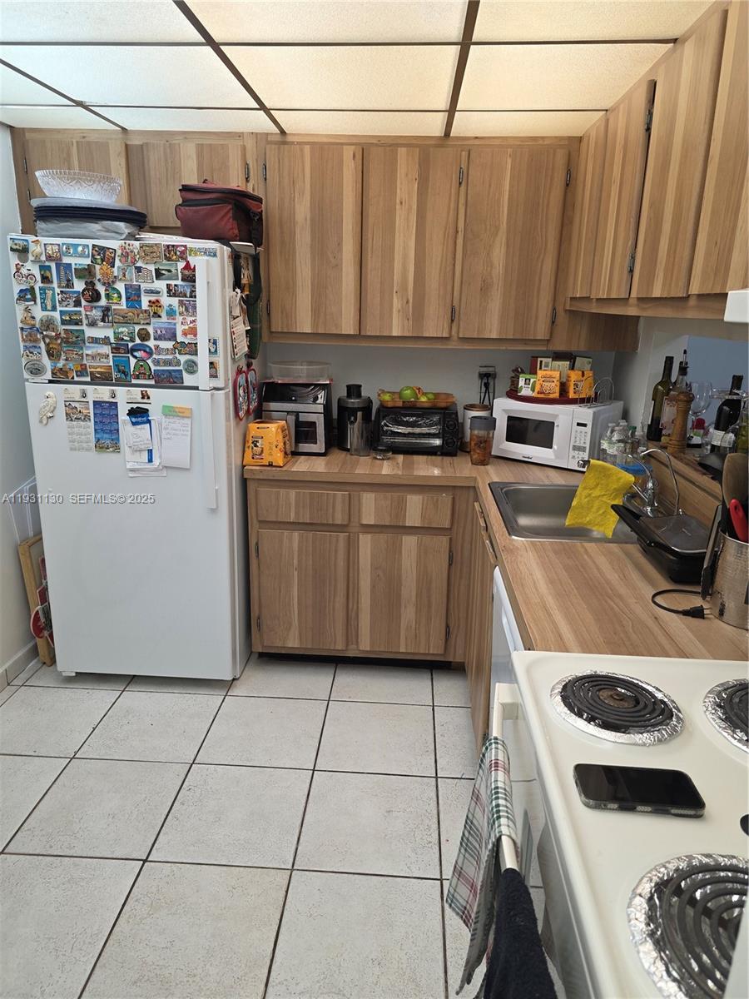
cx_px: 374
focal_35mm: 23
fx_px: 664
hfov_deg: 58.9
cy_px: 500
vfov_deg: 73.9
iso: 80
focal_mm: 6.3
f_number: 1.7
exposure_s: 1/60
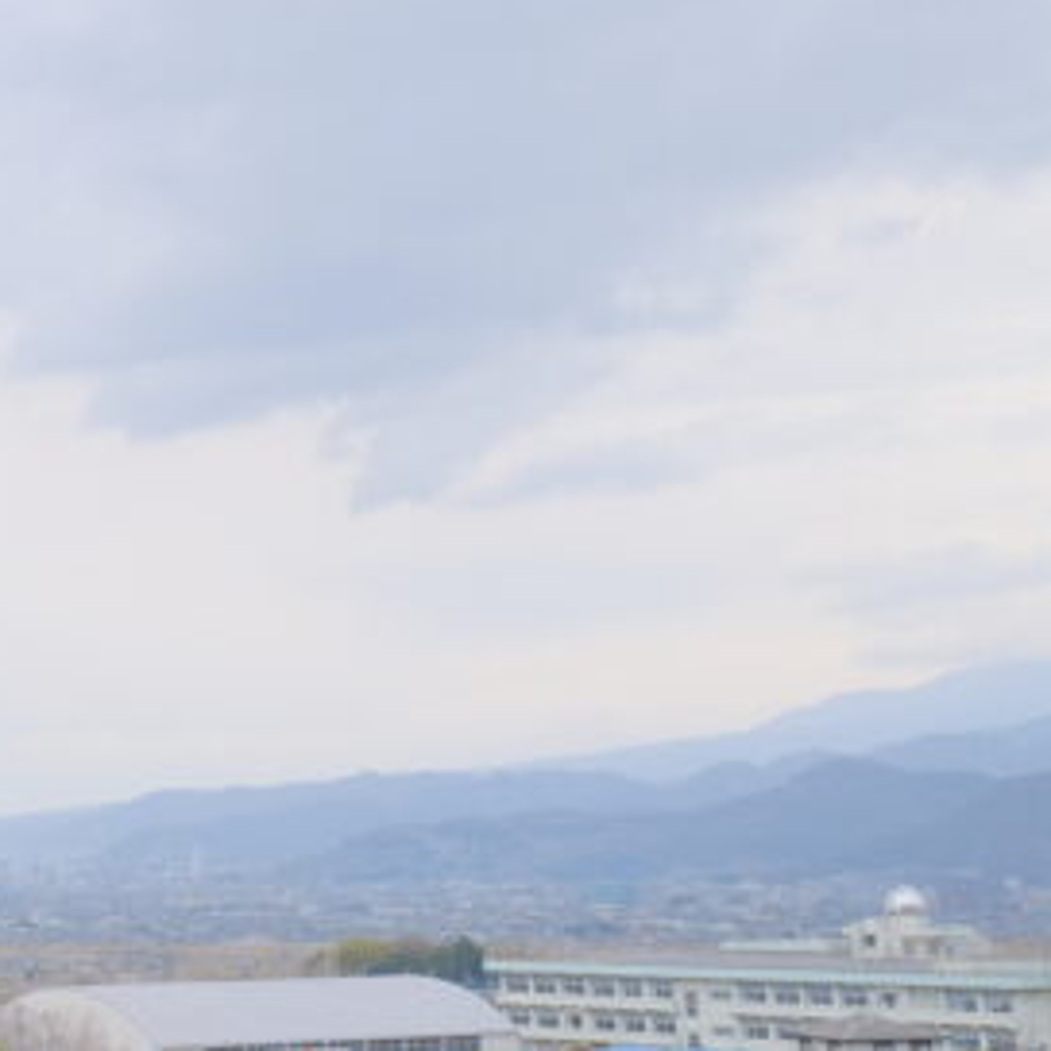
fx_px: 3263
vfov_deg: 18.3
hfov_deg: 16.7
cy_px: 365
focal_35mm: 95
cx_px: -495
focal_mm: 24
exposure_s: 1/500
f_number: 4
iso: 640
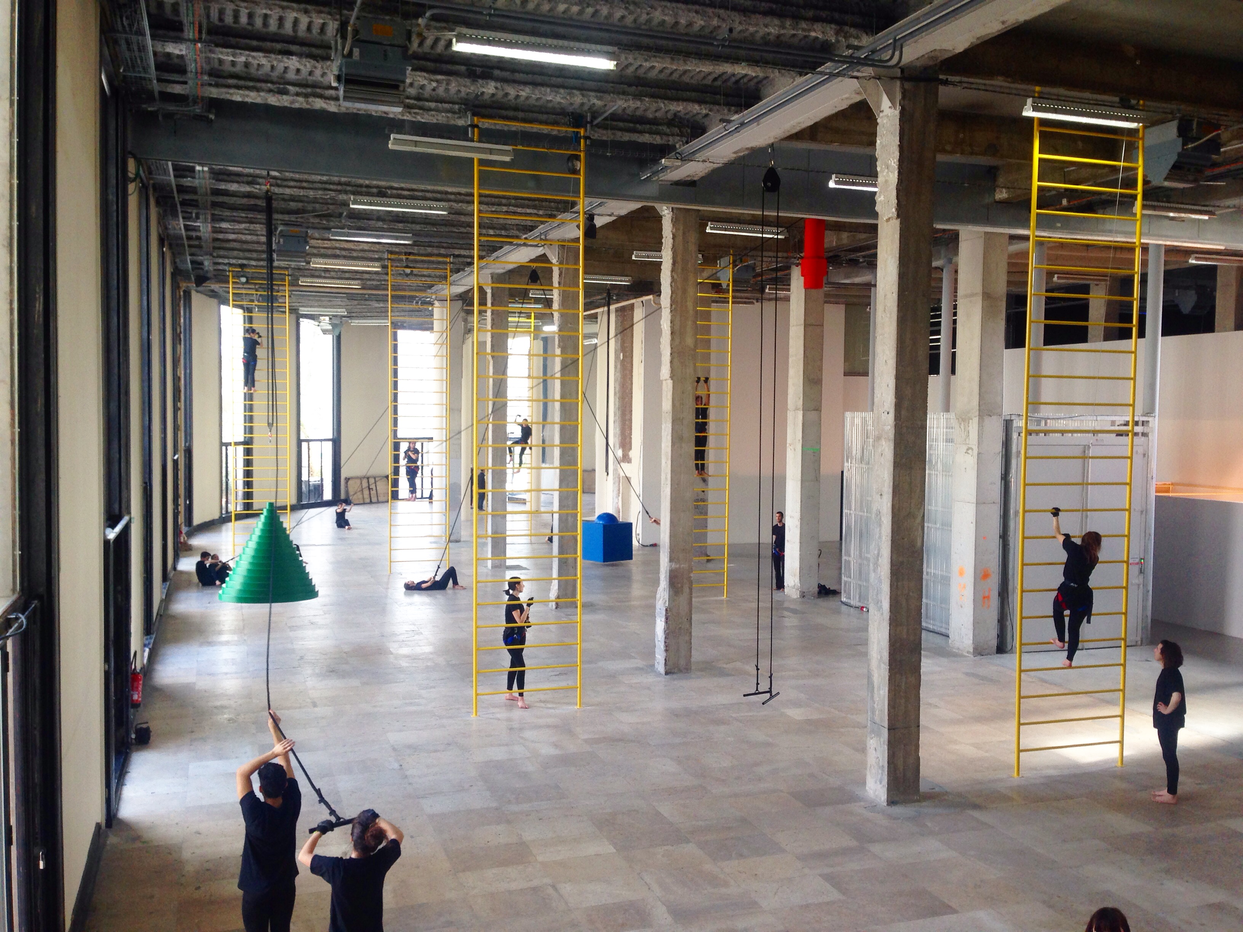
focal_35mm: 33
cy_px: 466
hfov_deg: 55.4
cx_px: 622
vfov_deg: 42.9
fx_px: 1185
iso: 50
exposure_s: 1/40
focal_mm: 4.12
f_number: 2.4
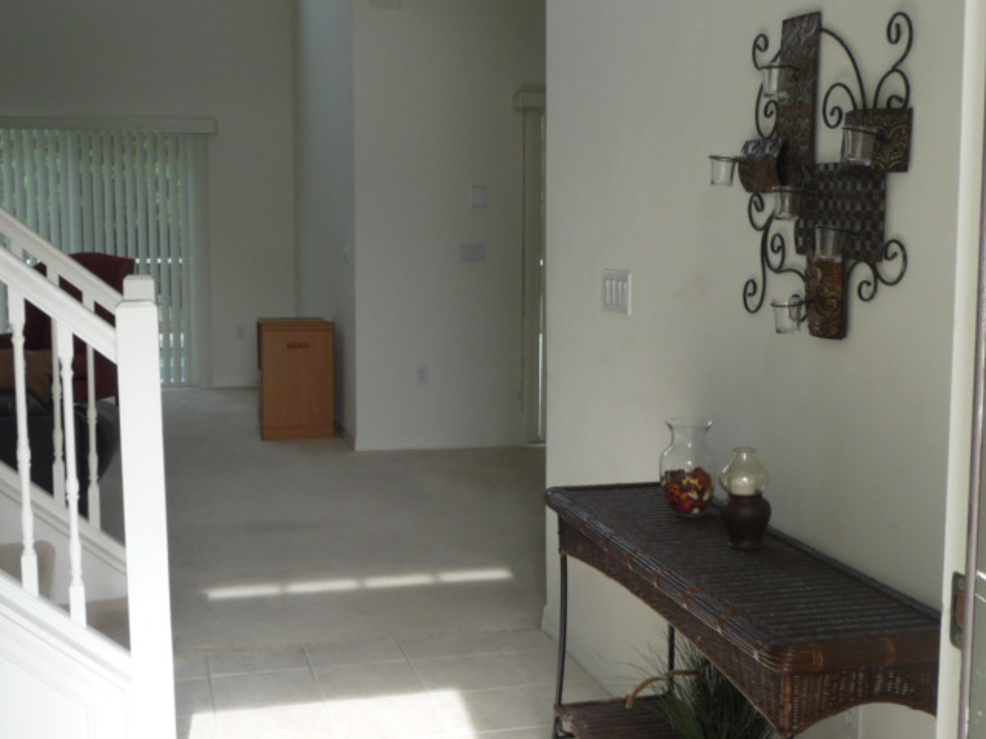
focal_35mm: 45
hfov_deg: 42.1
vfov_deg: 32.2
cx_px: 493
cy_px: 370
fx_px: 1282
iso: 100
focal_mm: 4.7
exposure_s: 1/60
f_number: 3.3
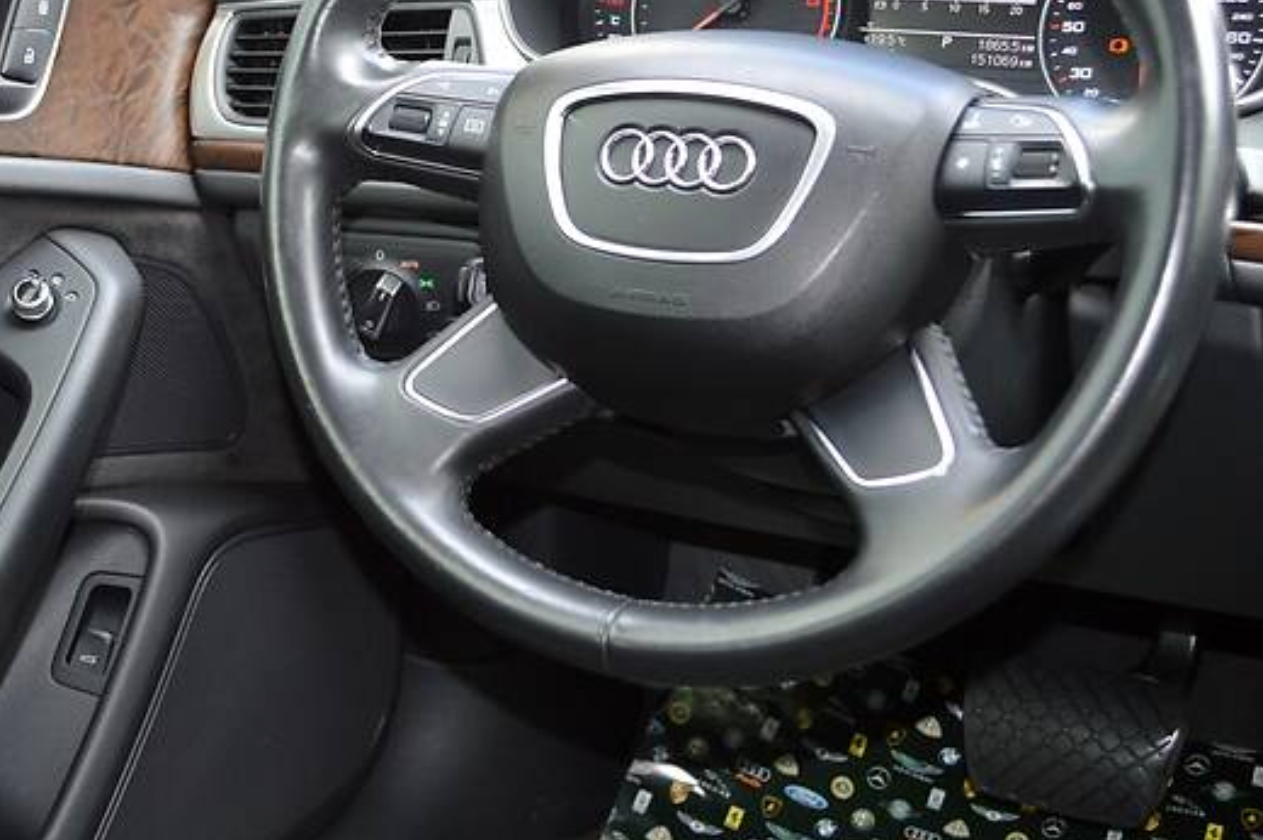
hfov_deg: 33.2
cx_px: 459
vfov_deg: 22.4
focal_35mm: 60
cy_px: 209
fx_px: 2104
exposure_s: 1/60
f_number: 4.2
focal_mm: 26
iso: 400
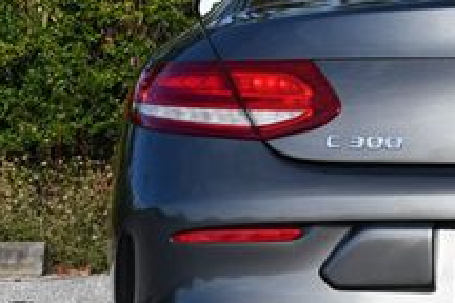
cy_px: 137
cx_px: 495
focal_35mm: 249
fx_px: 3147
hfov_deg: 8.2
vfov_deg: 5.5
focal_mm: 42
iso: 100
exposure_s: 1/250
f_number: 8
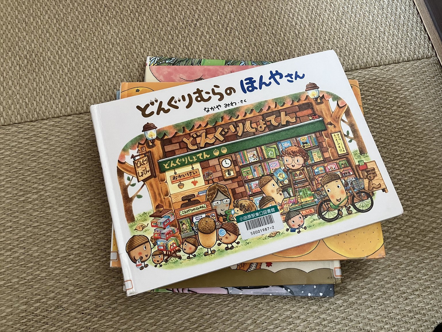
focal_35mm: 28
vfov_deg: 49.7
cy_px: 166
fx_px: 358
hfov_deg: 63.4
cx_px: 221
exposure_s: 1/60
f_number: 1.8
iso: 160
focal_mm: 3.99
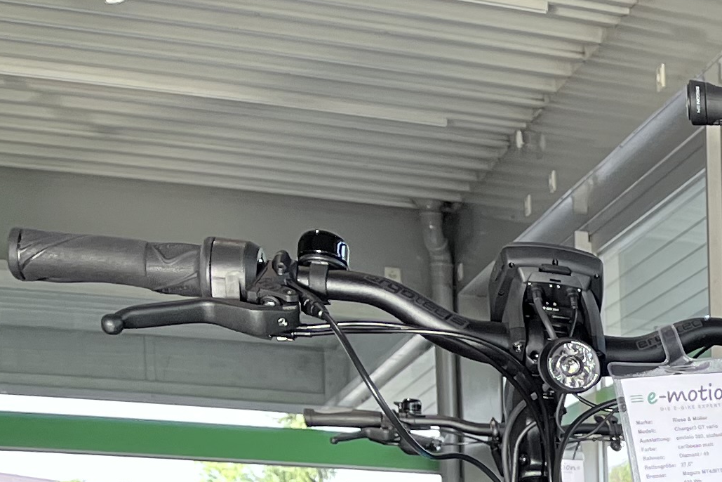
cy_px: 923
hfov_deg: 16.0
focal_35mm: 106
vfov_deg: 11.7
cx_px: 1339
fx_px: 2126
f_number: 1.6
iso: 80
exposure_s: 1/121
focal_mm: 5.1
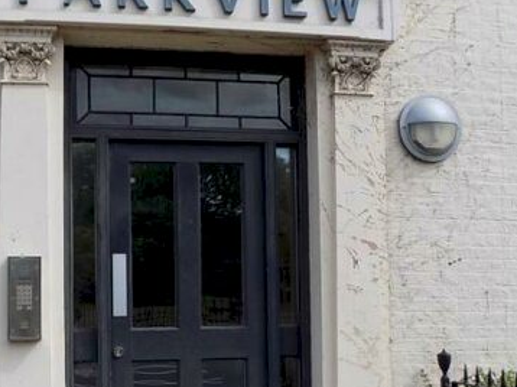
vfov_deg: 31.9
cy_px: 256
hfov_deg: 41.3
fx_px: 672
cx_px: 155
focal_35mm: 45
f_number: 3.1
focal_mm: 4
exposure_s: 1/1000
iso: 80
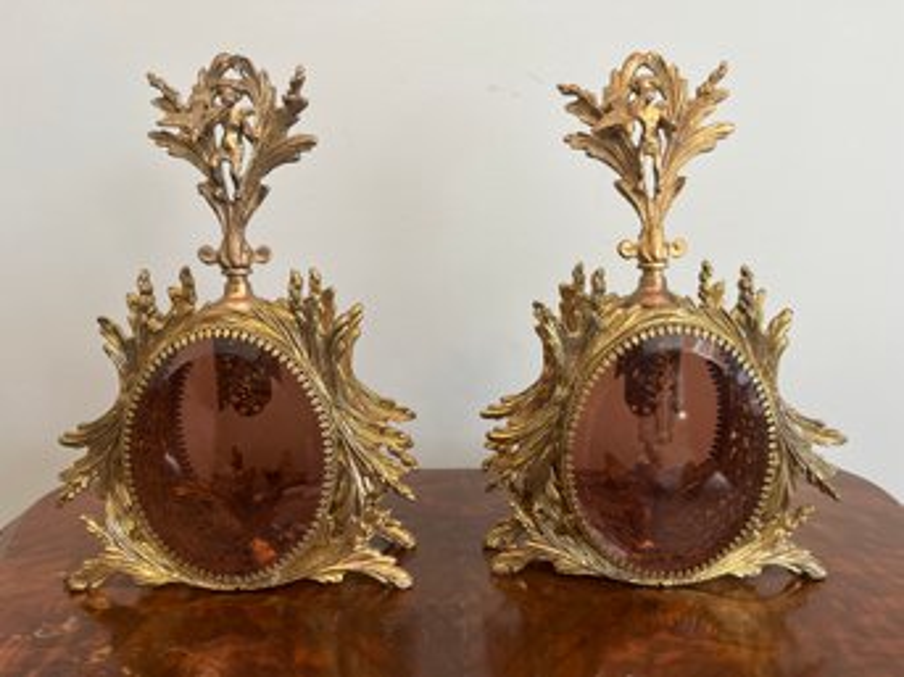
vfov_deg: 53.0
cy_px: 338
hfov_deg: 67.3
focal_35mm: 26
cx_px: 452
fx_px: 679
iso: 80
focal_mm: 5.1
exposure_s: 1/60
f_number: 1.6
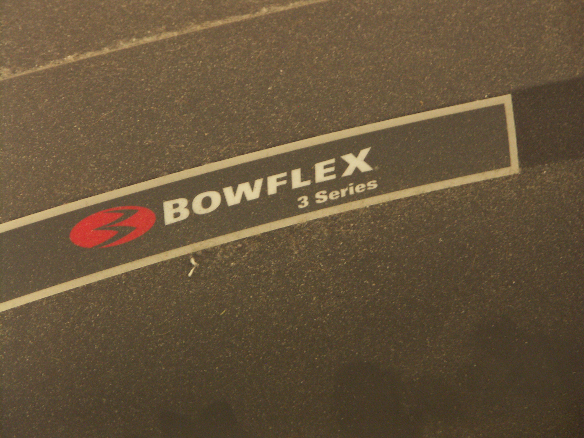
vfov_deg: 7.4
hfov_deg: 9.9
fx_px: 3374
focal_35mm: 200
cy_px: 219
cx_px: 292
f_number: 3.5
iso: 200
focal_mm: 50.8
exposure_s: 1/2.5
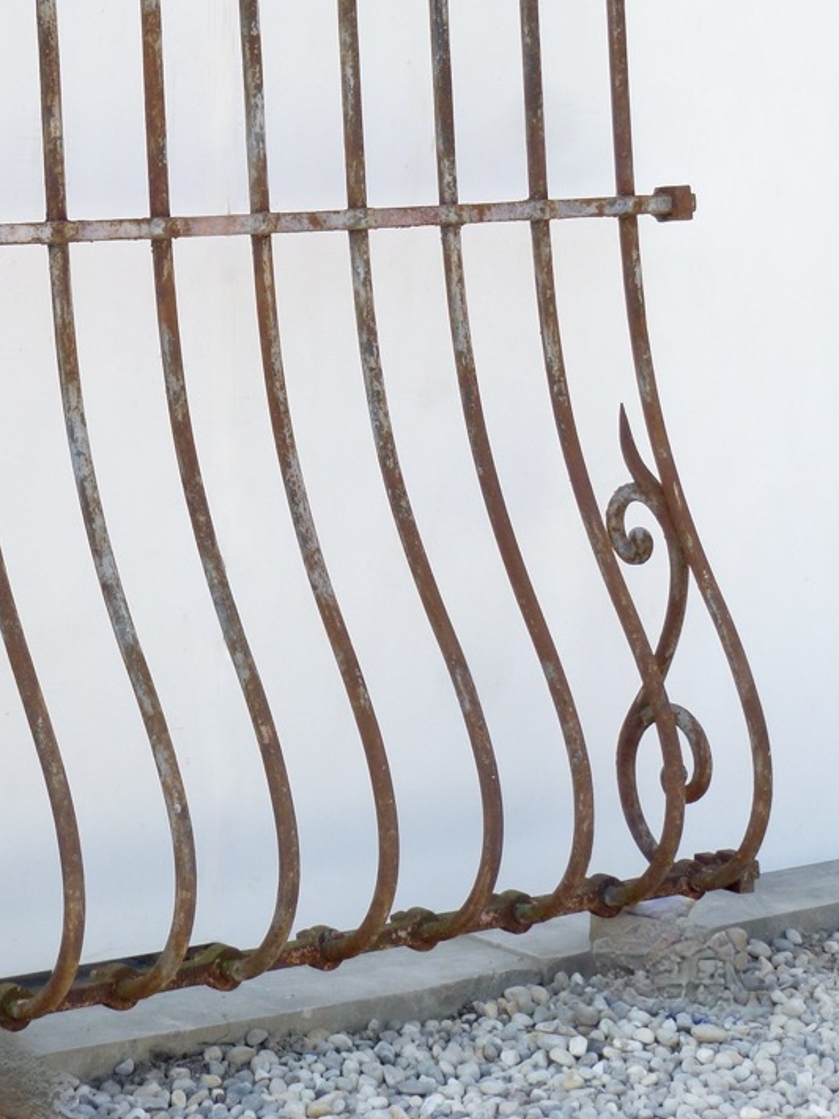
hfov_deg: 14.3
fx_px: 3330
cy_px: 176
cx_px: 203
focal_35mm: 103
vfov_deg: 18.8
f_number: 4.5
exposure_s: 1/200
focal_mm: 10.9
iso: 100
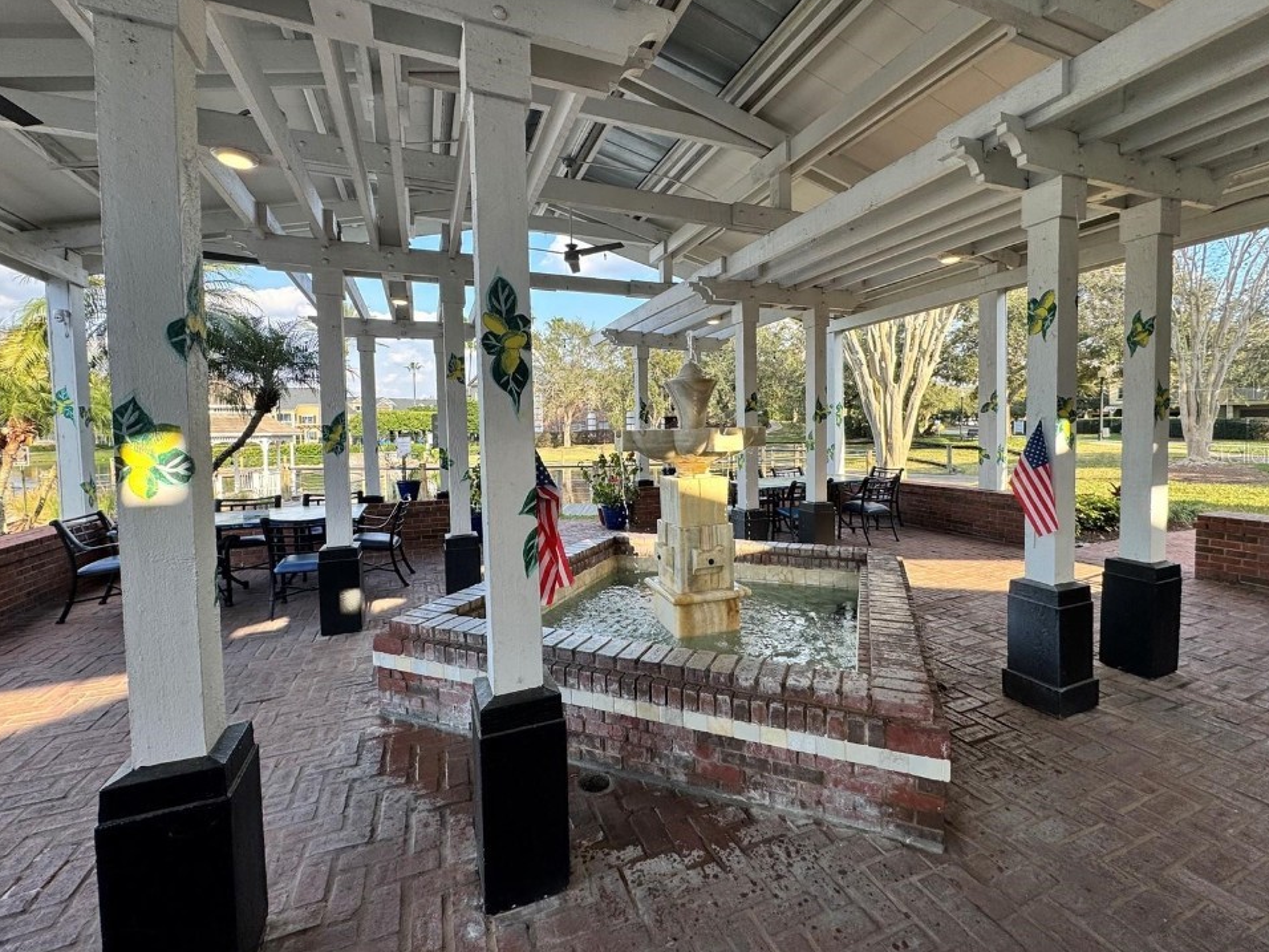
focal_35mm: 15
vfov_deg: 81.7
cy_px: 453
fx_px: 550
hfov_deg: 98.2
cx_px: 650
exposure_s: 1/271
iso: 40
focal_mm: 2.22
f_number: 2.2
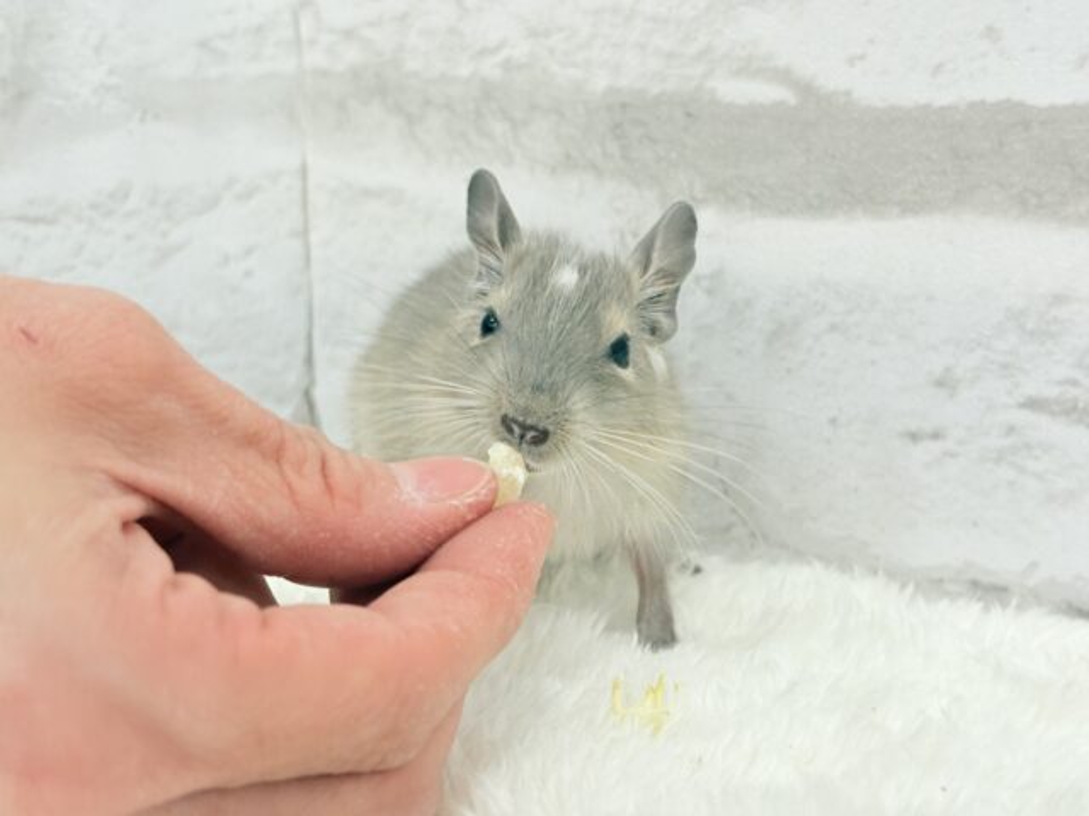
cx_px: 544
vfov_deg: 28.0
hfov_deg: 36.8
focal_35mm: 52
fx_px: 1636
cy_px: 408
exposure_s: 1/100
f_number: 1.6
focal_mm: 5.96
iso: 100
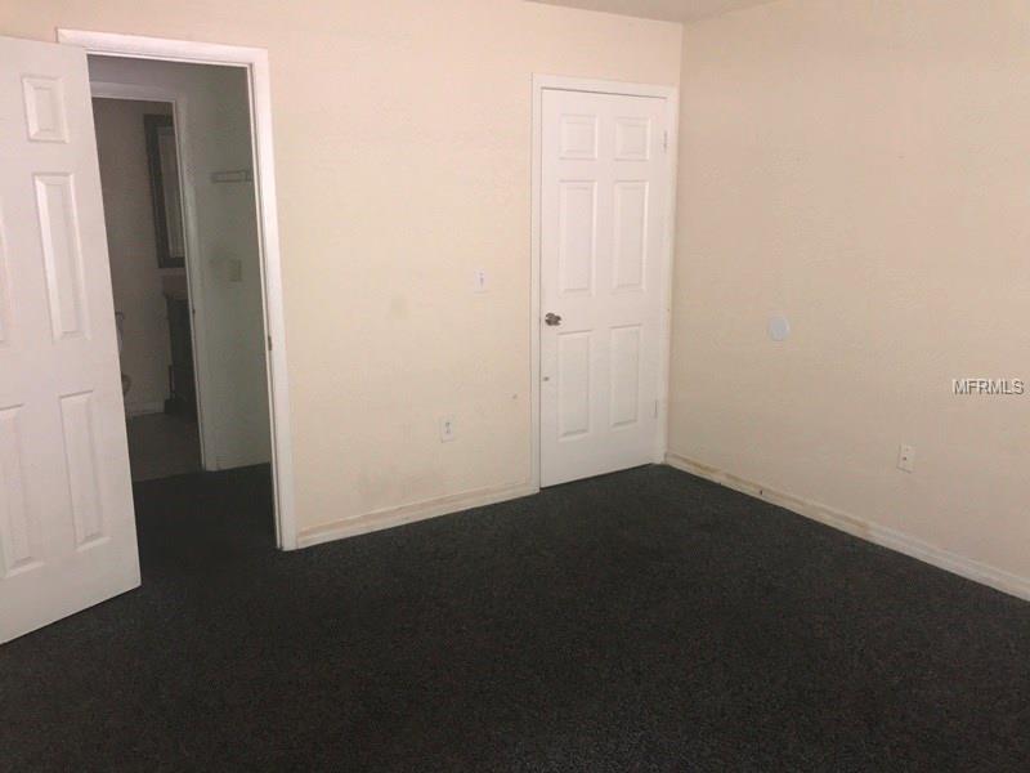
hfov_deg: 63.4
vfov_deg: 49.7
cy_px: 386
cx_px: 515
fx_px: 833
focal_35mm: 28
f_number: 1.8
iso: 80
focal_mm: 3.99
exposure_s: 1/30
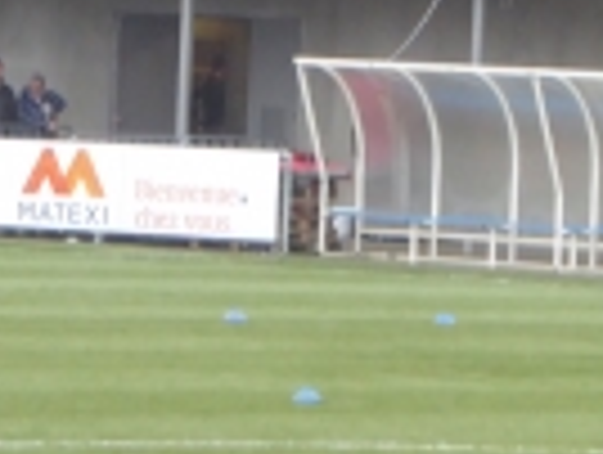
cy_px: -49
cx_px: 81
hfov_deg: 4.4
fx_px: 7905
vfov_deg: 3.3
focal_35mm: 453
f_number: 5.3
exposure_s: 1/50
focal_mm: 24.2
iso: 400
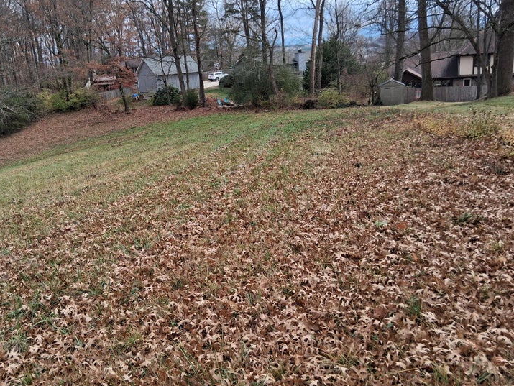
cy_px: 183
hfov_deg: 58.1
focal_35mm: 31
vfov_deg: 45.5
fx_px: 461
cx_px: 222
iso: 25
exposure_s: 1/242
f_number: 1.8
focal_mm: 3.98
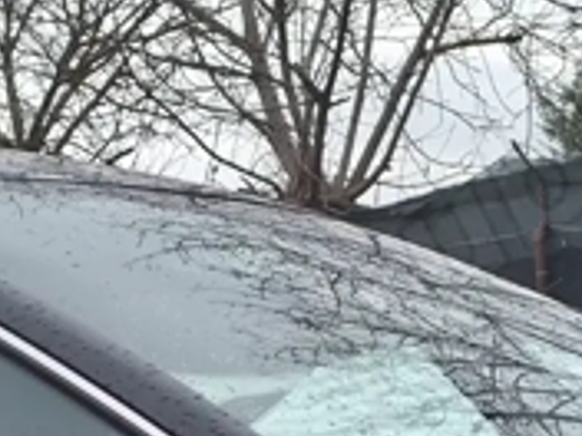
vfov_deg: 10.1
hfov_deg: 15.1
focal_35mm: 131
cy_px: 998
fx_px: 2203
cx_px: 274
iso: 160
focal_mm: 6.14
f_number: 1.65
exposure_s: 1/99.9
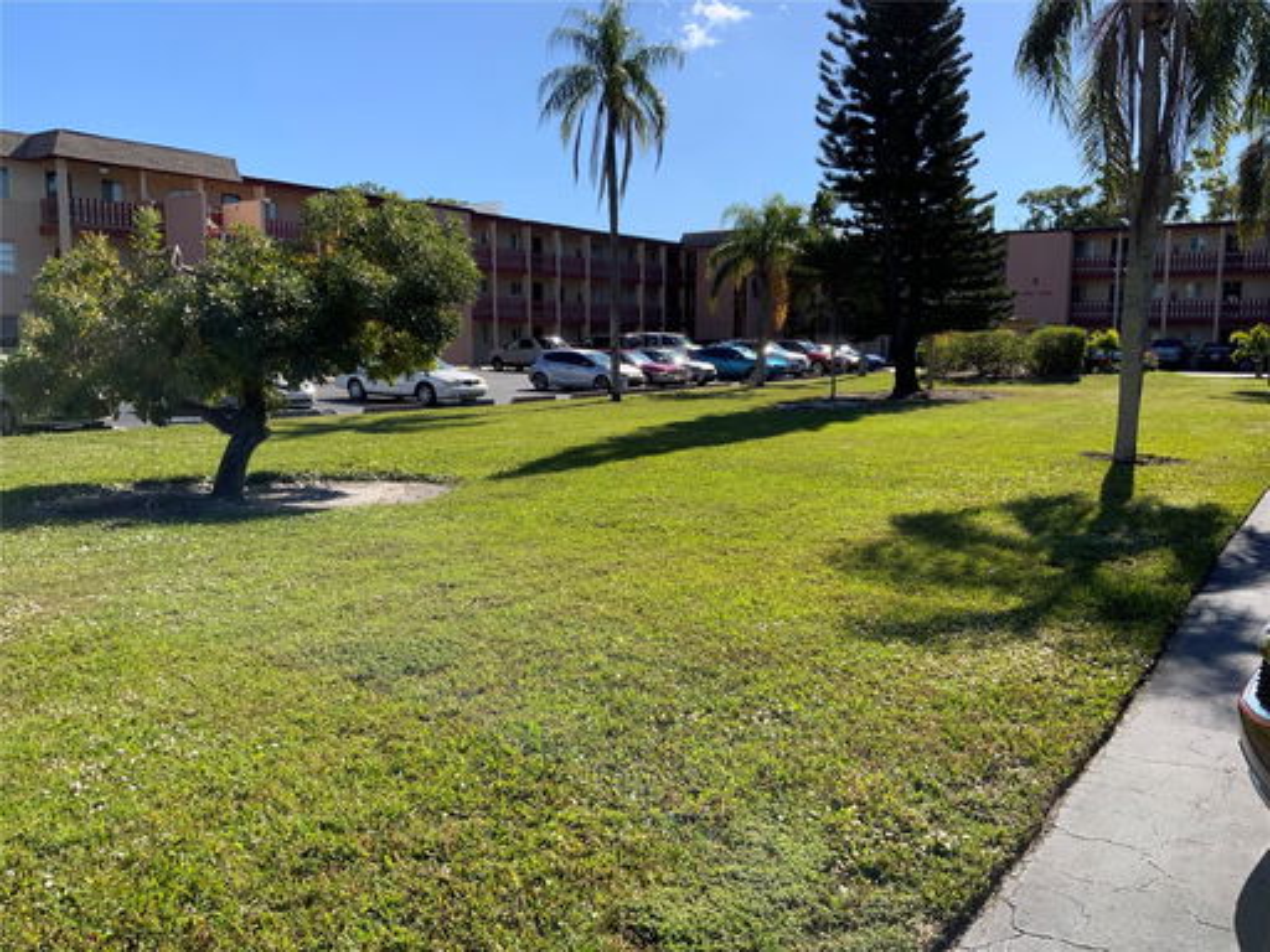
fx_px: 1064
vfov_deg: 48.2
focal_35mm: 29
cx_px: 635
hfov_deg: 61.7
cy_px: 476
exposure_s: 1/1730
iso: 16
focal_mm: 3
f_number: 1.8
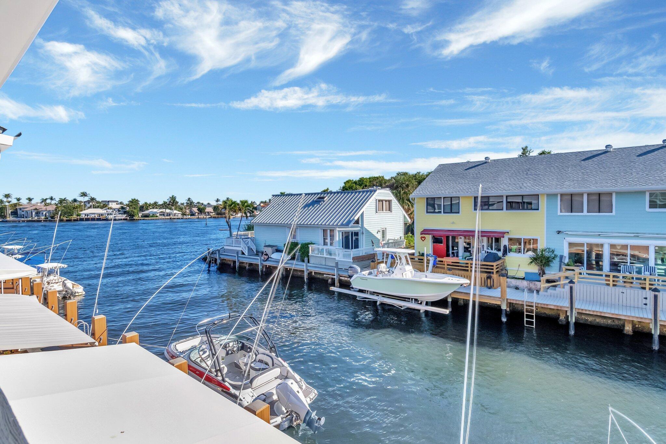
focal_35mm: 18
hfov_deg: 90.0
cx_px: 333
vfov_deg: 67.4
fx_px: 333
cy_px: 222
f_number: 8
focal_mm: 12
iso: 1000
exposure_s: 1/5000
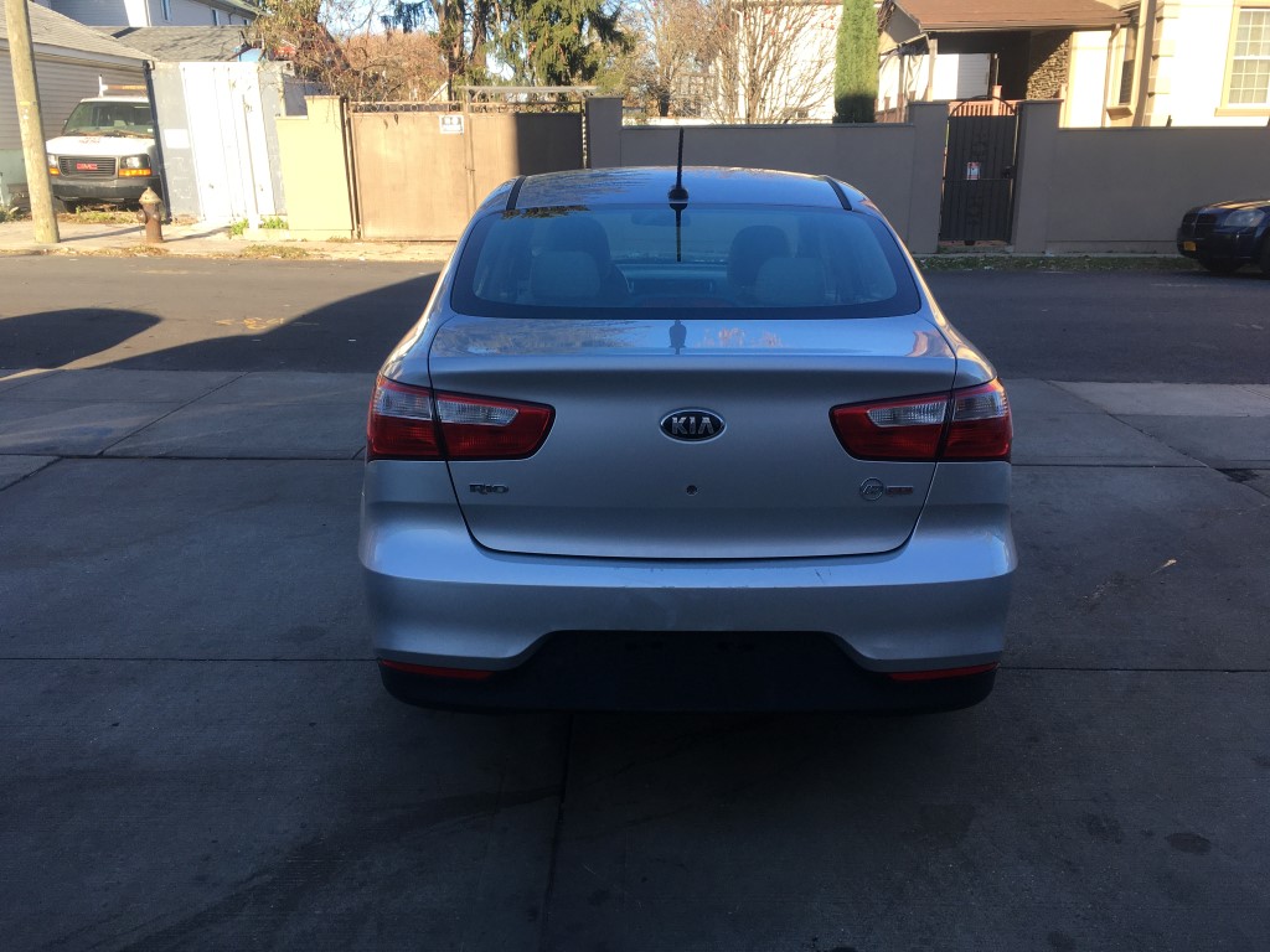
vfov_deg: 48.2
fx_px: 1064
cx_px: 635
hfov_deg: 61.7
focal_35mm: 29
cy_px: 476
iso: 25
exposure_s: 1/437
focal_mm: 4.15
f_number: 2.2
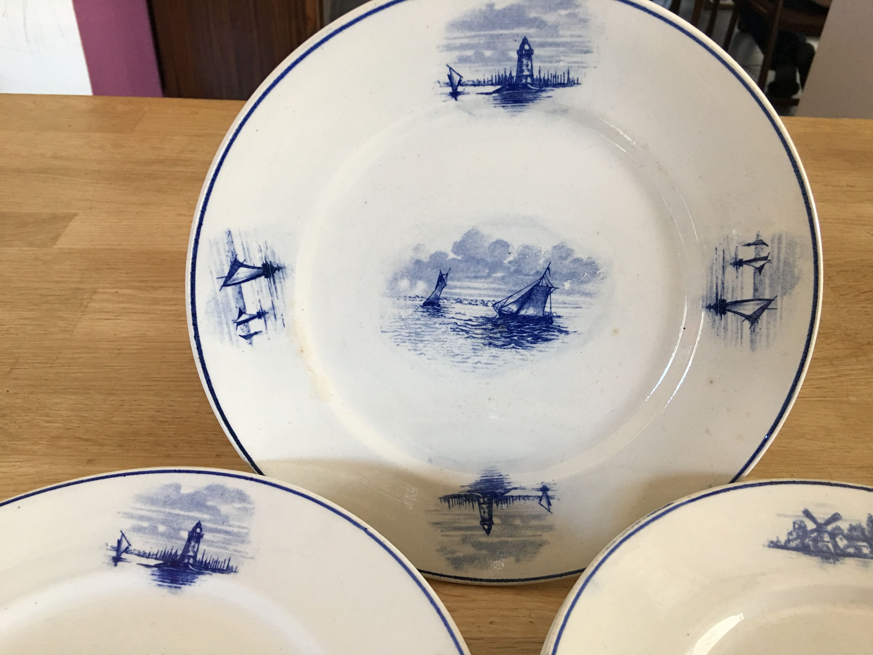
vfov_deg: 48.2
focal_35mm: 29
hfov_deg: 61.7
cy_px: 328
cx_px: 436
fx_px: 731
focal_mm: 4.15
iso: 64
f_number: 2.2
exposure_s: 1/33
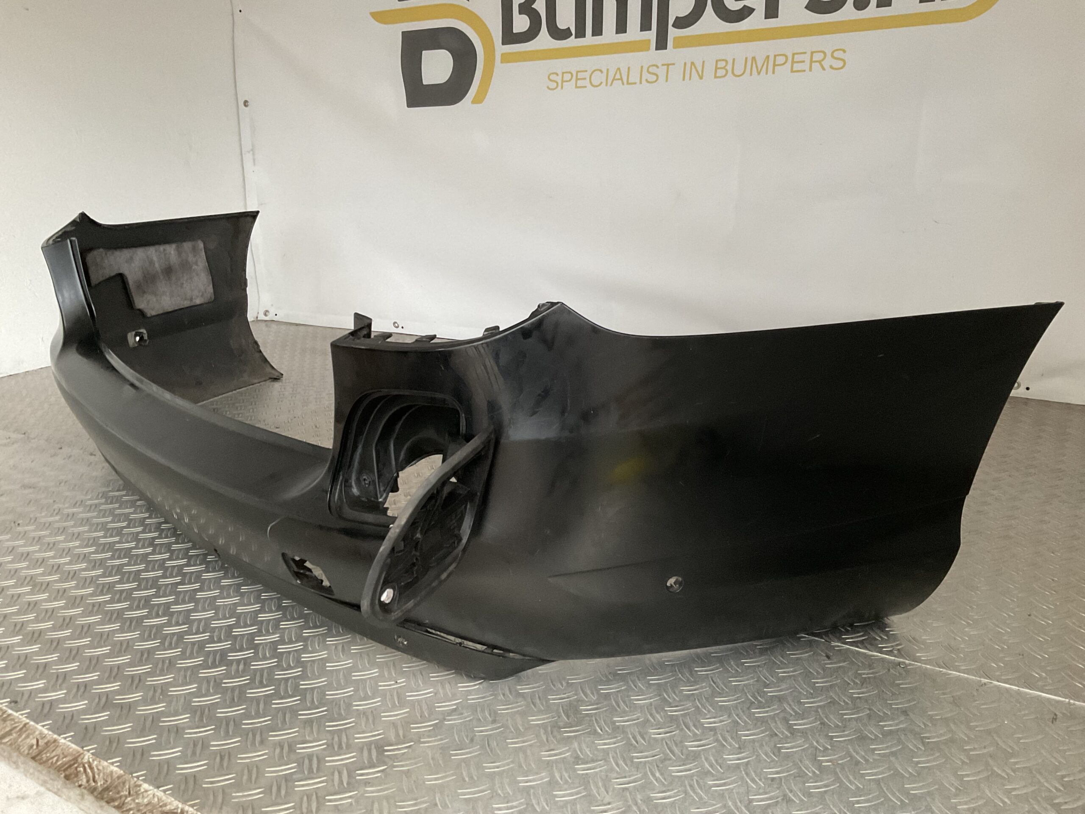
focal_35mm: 29
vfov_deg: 48.2
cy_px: 407
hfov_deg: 61.7
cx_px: 542
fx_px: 909
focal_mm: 3
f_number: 1.8
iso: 160
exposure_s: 1/60
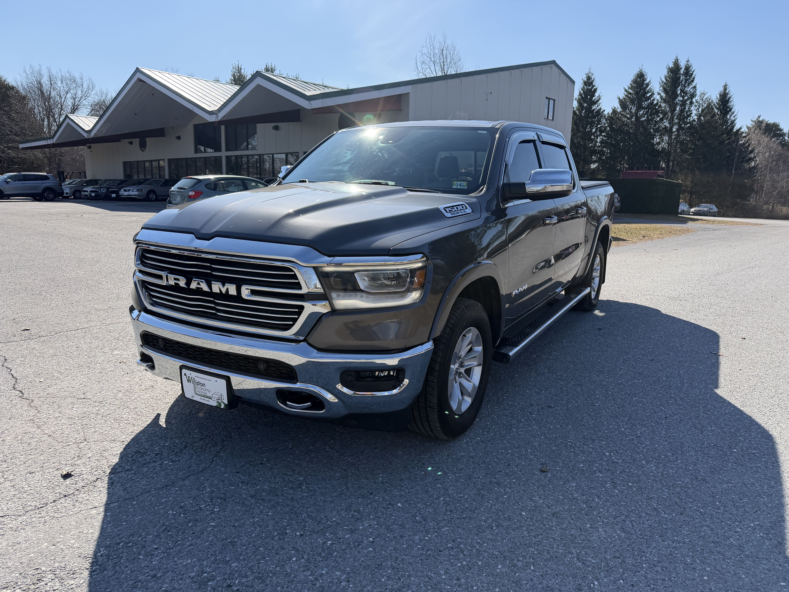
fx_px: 547
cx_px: 394
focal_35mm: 24
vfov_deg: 56.8
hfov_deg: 71.6
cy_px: 296
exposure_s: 1/4975
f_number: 1.78
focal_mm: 6.76
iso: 100
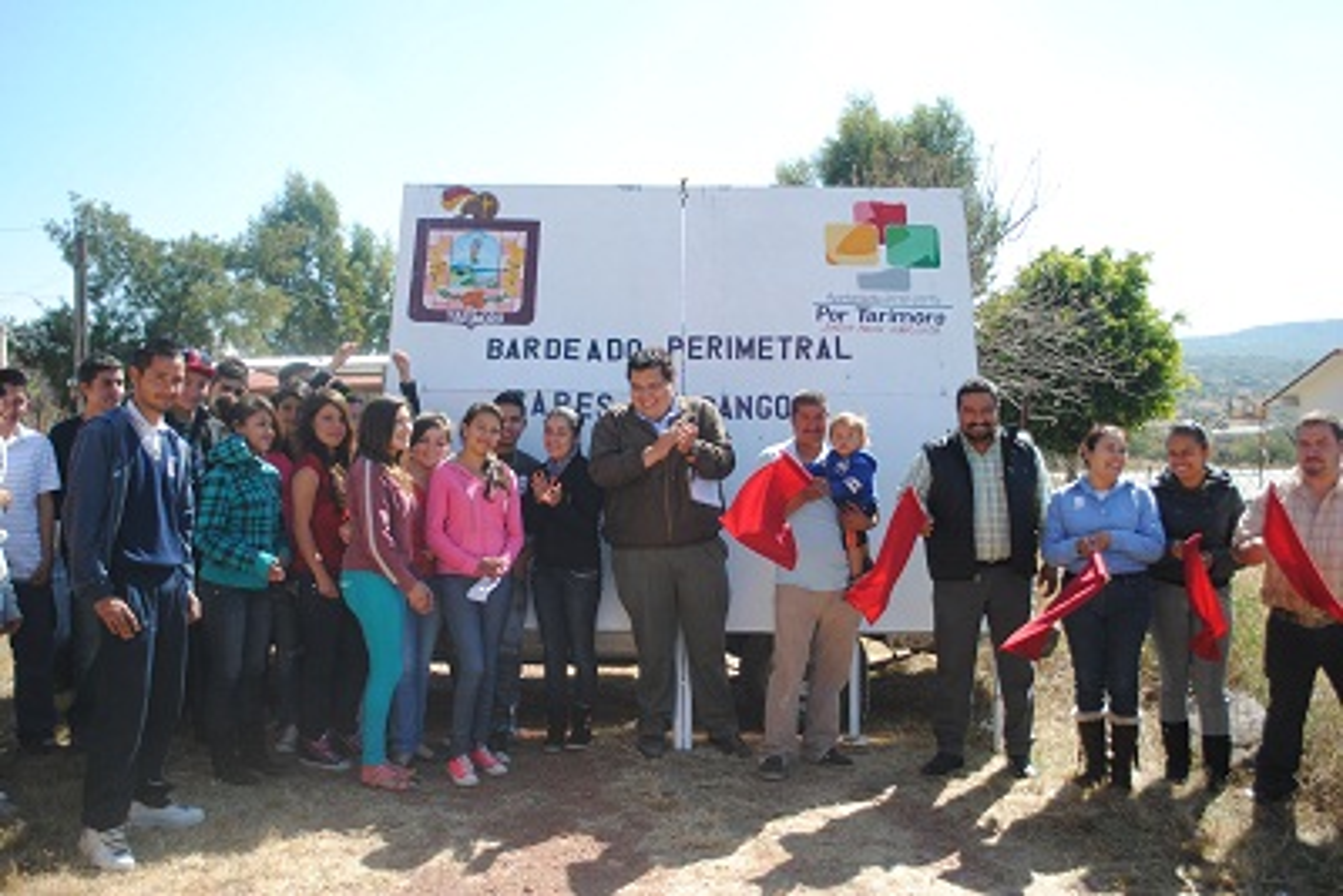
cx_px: 672
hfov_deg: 53.1
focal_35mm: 36
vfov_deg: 36.9
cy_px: 448
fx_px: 1343
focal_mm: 24
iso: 200
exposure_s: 1/640
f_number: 4
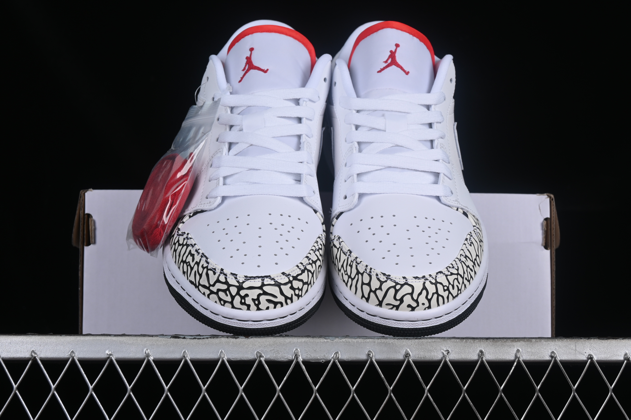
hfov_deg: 27.0
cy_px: 210
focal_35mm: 75
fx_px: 1314
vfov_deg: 18.2
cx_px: 316
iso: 160
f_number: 9
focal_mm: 50
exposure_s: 1/80
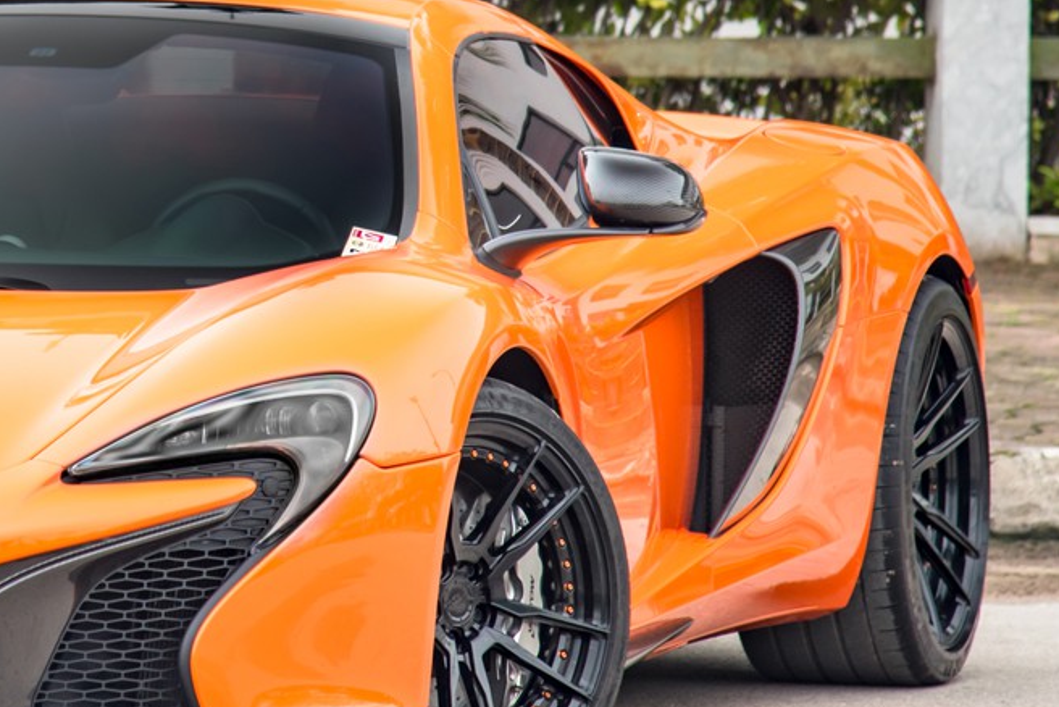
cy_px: -64
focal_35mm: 366
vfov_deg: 3.8
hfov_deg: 5.6
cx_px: 6
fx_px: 10771
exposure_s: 1/100
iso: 200
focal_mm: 120
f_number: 4
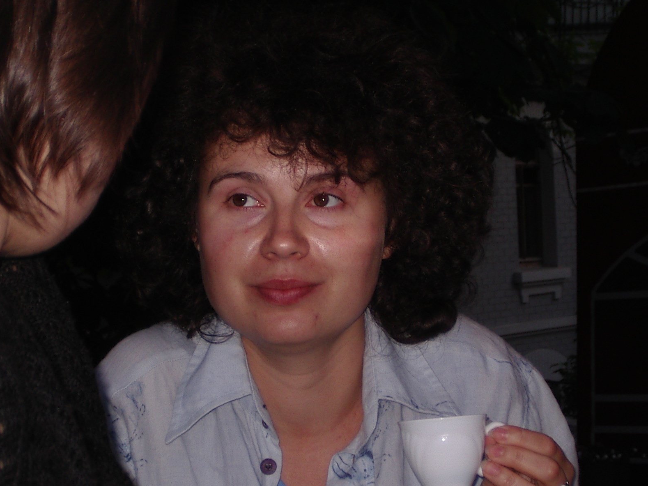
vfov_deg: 10.0
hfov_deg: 13.3
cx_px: 320
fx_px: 2770
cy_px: 196
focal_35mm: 148
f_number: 5
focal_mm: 17.4
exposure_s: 1/125
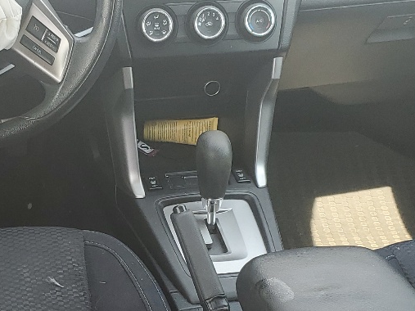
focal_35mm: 82
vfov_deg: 17.9
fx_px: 983
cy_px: 242
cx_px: 113
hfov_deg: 23.6
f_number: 1.5
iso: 50
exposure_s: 1/250
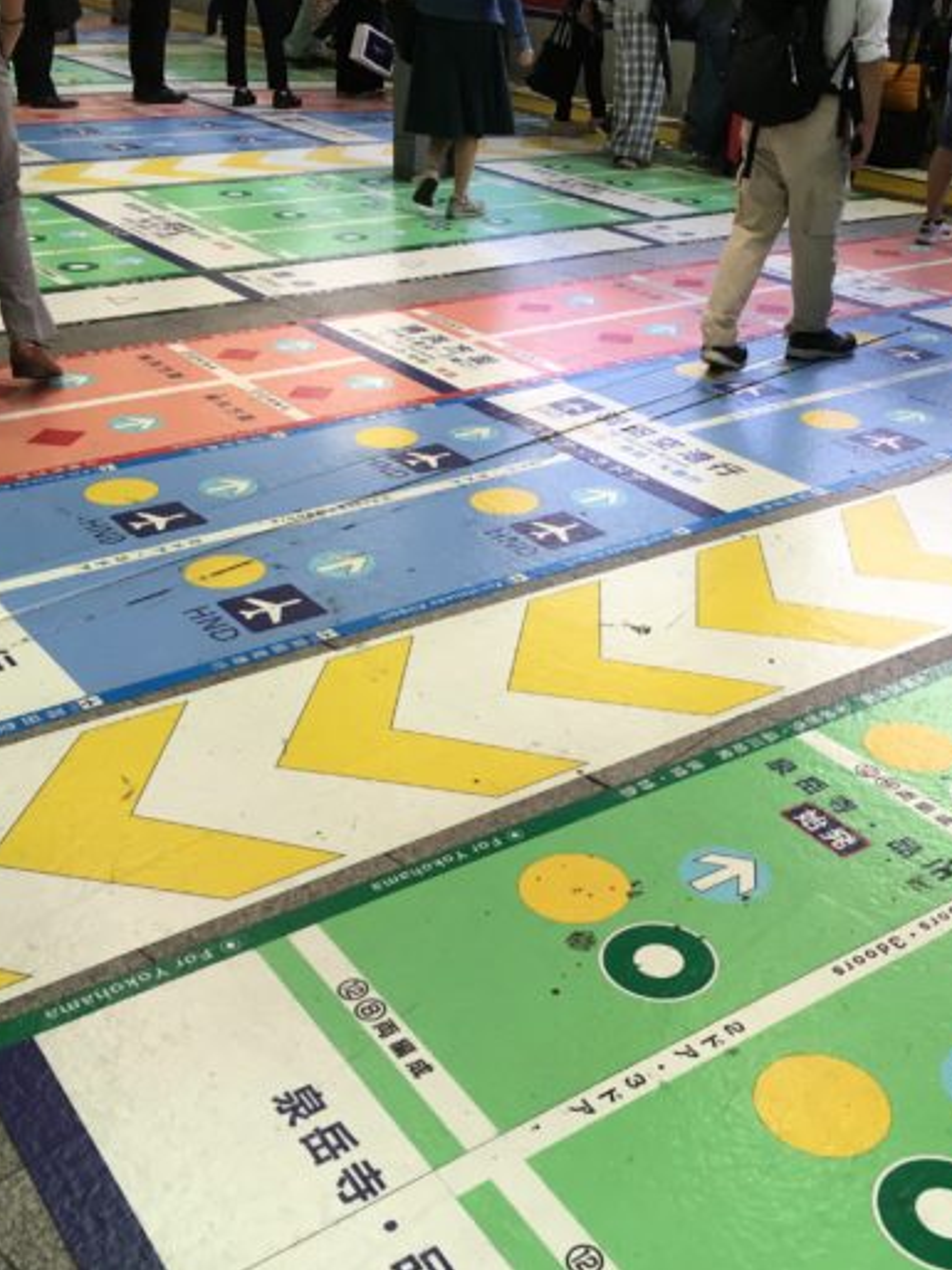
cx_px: 576
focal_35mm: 39
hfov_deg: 36.7
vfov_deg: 47.9
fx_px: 1429
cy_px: 634
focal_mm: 4.15
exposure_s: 1/30
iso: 25
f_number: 2.2
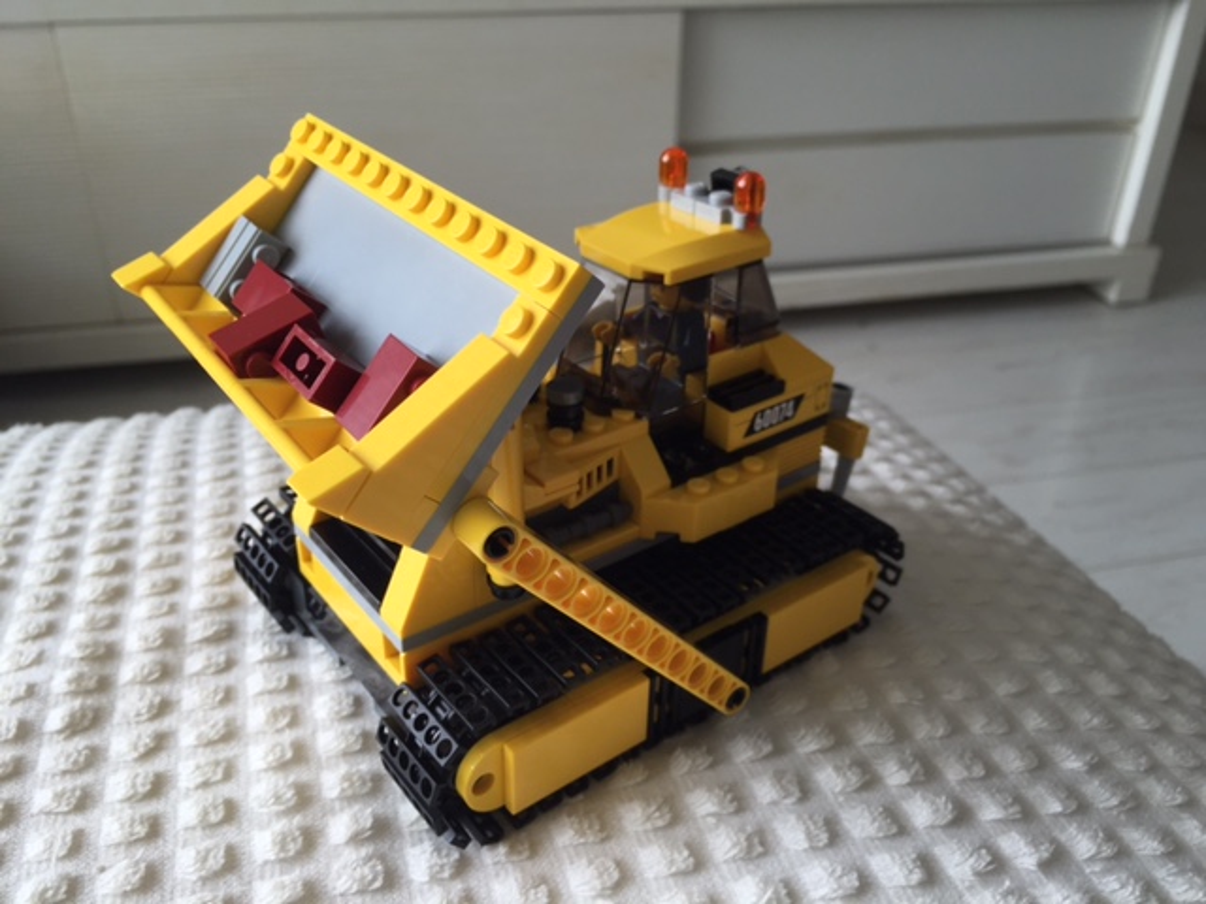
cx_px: 603
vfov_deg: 48.2
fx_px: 1010
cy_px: 452
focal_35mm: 29
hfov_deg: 61.7
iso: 32
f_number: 2.2
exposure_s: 1/60
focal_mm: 4.15
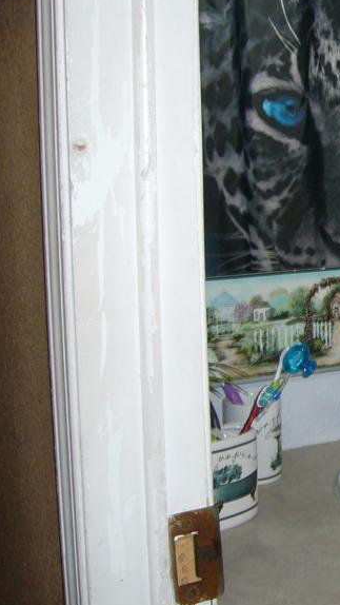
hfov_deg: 16.0
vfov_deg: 30.1
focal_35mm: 70
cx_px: 485
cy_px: 241
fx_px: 1122
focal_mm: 6
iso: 100
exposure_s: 1/30
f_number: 2.9
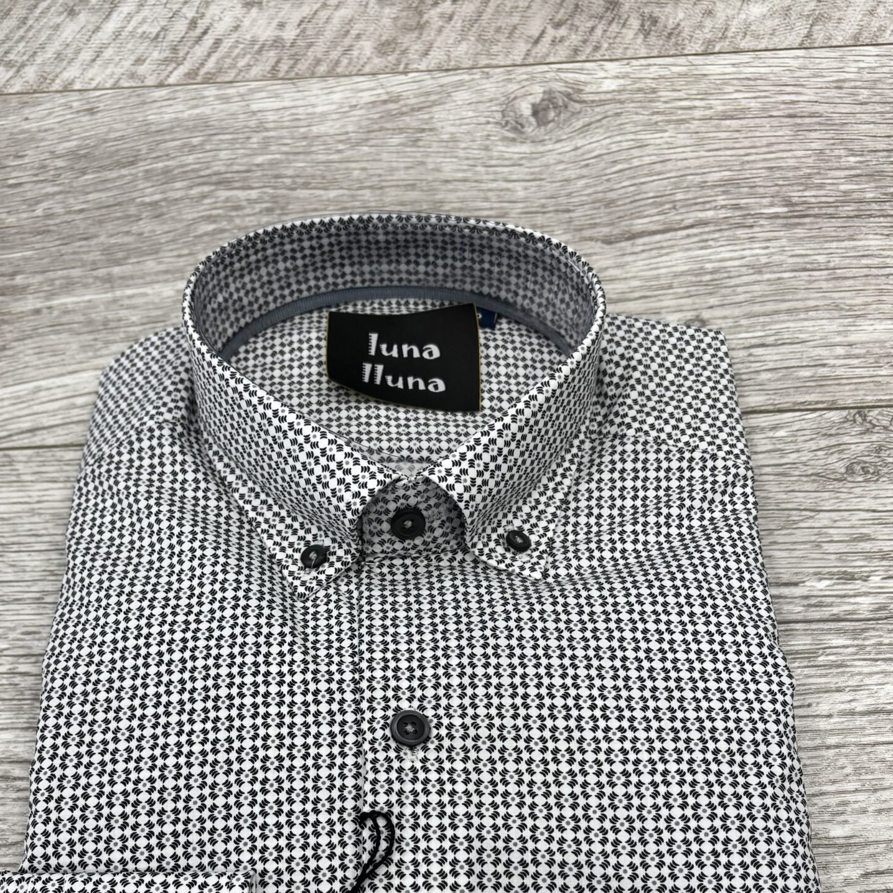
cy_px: 722
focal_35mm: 41
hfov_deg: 40.9
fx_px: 1197
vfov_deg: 39.2
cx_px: 396
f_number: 1.6
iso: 64
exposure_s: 1/100
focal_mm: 5.96
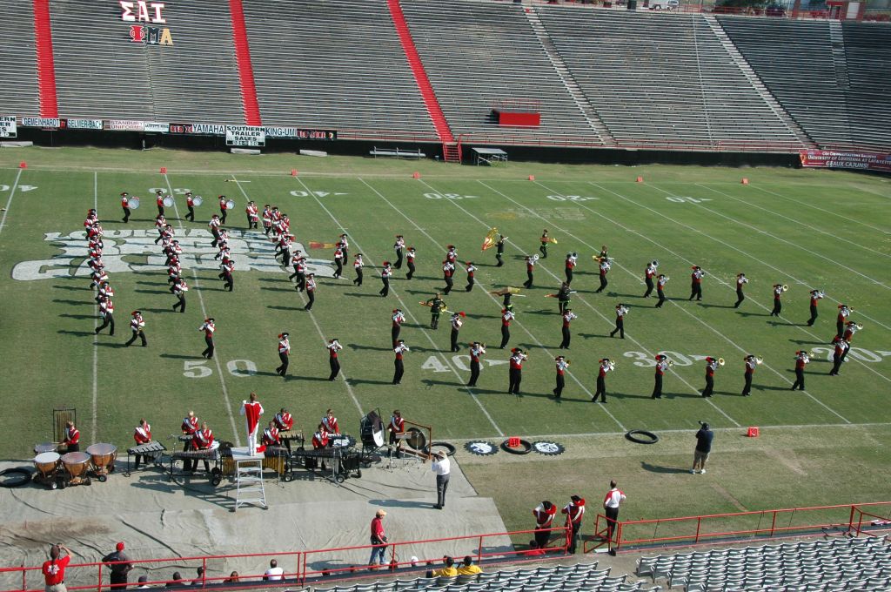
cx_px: 446
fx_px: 1186
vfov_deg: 28.0
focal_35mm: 48
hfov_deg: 41.2
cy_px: 296
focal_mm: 32
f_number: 9
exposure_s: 1/320
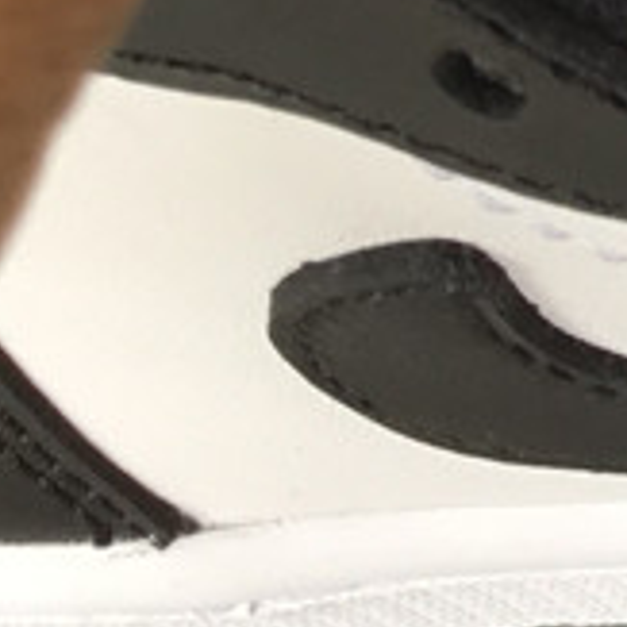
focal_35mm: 151
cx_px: 1546
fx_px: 3094
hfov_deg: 10.0
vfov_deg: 11.0
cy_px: -410
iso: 32
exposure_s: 1/50
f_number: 2.4
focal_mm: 3.3
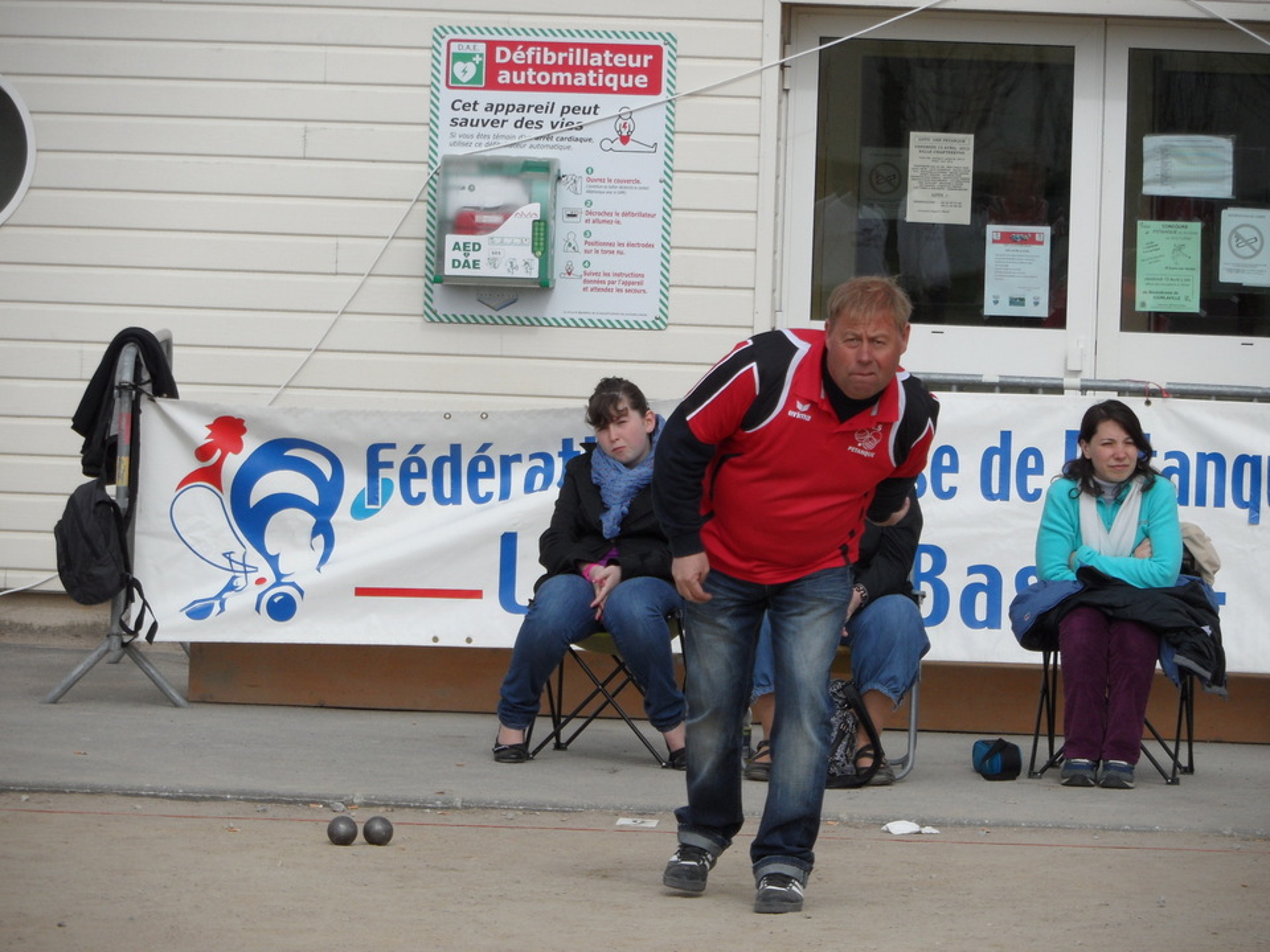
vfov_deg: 7.1
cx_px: 635
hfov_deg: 9.4
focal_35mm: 210
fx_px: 7705
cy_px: 476
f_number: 4.6
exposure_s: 1/750
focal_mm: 34.8
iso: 80
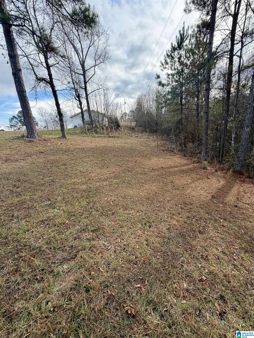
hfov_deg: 85.7
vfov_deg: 102.1
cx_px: 127
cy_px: 169
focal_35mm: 14
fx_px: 137
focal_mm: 2.22
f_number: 2.2
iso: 40
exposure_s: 1/549
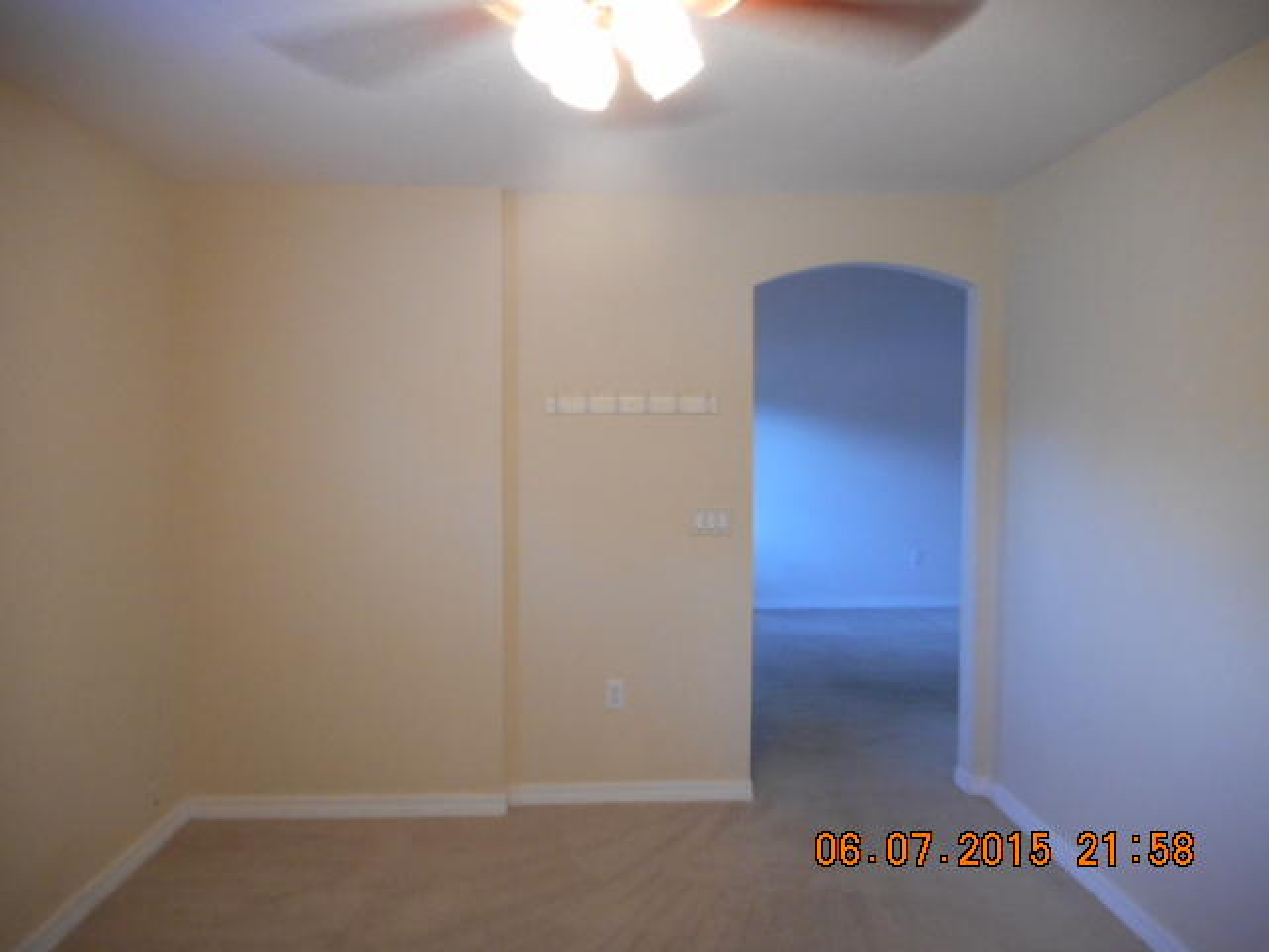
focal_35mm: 25
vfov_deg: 54.9
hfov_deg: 69.4
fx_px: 916
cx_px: 634
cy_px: 476
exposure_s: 1/25
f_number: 3.7
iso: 400
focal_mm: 4.5
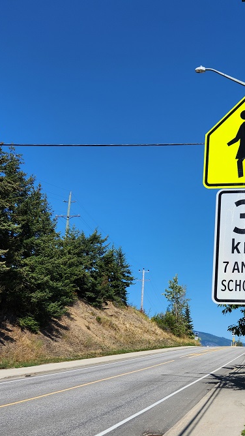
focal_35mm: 40
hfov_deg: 28.4
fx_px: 462
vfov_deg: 49.7
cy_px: 285
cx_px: 226
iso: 20
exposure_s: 1/2277
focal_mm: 5.4
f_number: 1.8
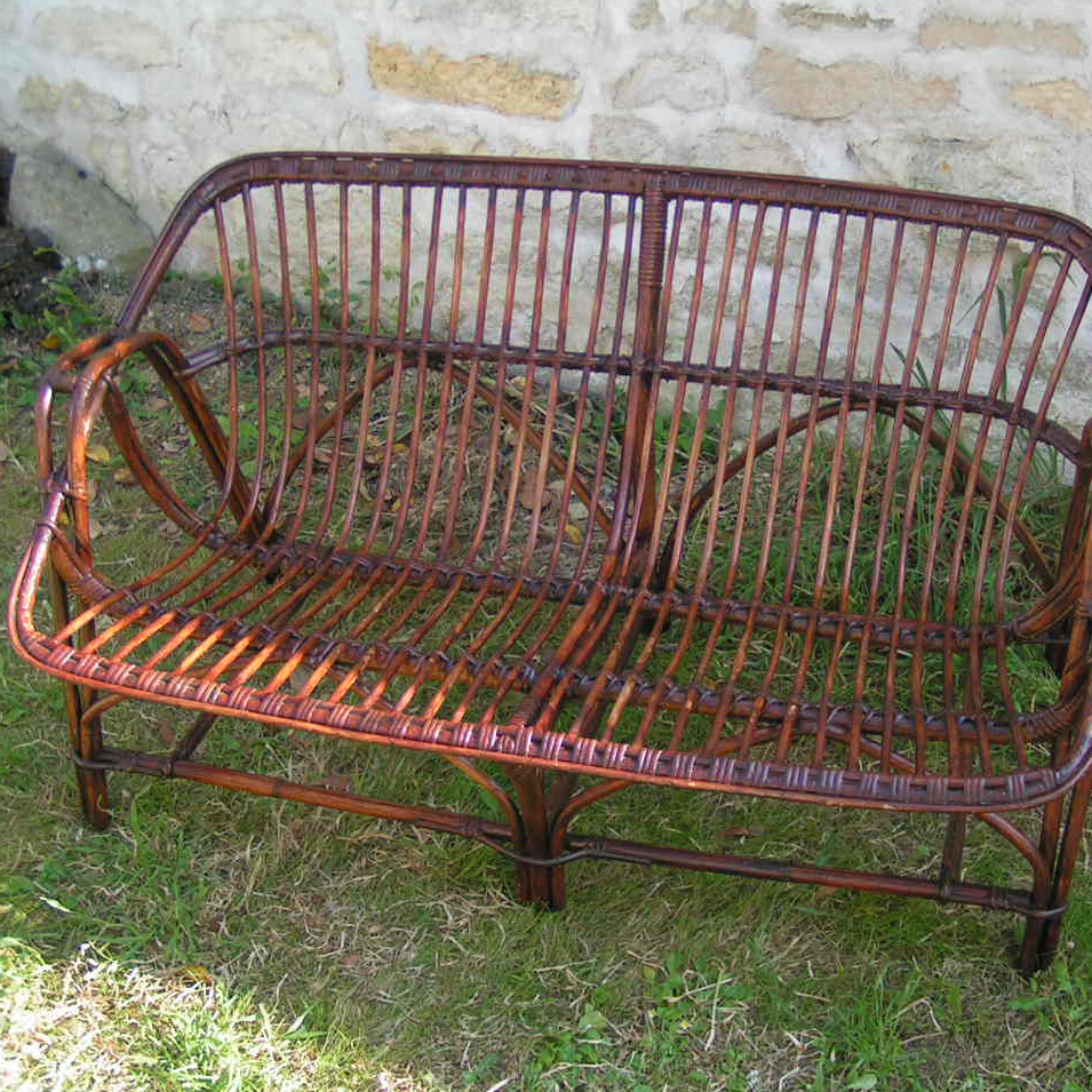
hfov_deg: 37.5
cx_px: 633
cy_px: 548
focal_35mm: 45
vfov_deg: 37.6
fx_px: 1606
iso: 50
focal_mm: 5.8
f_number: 2.8
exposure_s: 1/125
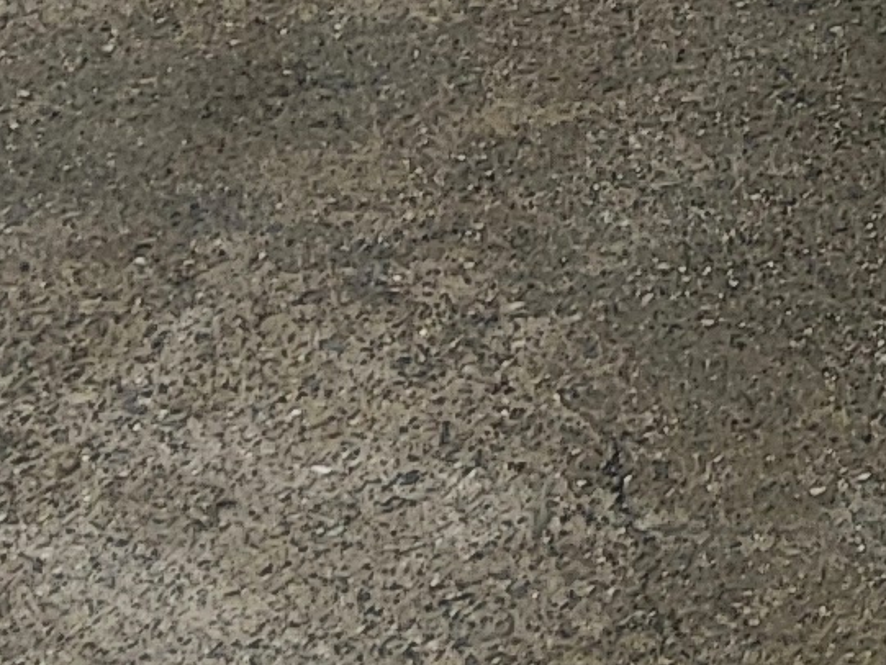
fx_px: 5018
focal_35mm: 196
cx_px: 2489
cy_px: -1166
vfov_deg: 7.0
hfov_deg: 8.7
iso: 12
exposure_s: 1/248
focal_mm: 3.98
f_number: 1.8
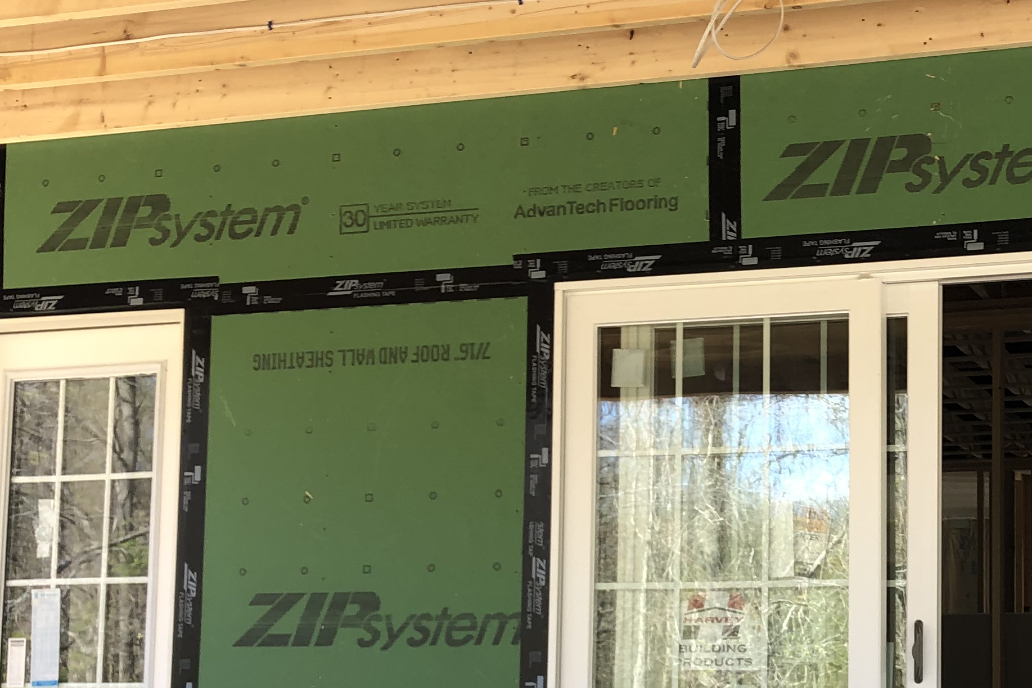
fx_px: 1834
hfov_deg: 30.1
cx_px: 929
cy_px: 551
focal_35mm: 64
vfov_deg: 21.0
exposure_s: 1/120
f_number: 1.8
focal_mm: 3.99
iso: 25
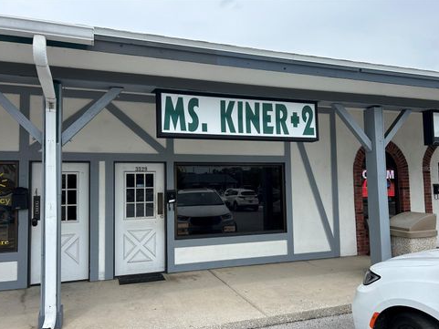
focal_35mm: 27
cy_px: 168
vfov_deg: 51.4
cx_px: 216
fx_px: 342
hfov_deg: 65.3
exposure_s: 1/2513
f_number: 1.5
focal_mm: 5.7
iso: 50
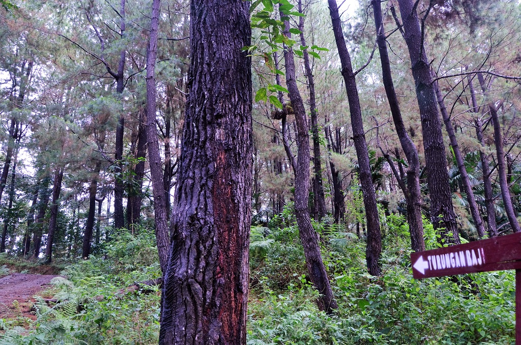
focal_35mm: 27
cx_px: 260
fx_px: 390
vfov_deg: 47.7
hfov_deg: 67.5
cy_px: 172
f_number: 7.1
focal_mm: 18
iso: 400
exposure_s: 1/60
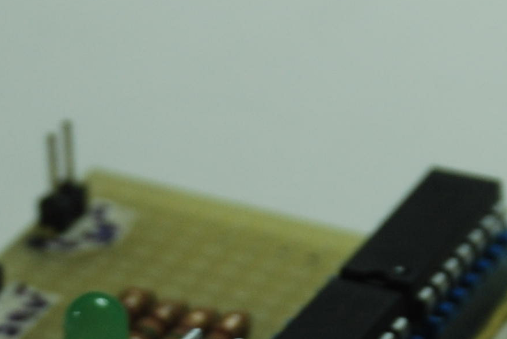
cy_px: 471
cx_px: 189
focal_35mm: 343
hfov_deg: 6.0
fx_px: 4834
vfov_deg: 4.0
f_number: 5
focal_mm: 52
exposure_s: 1/25
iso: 200
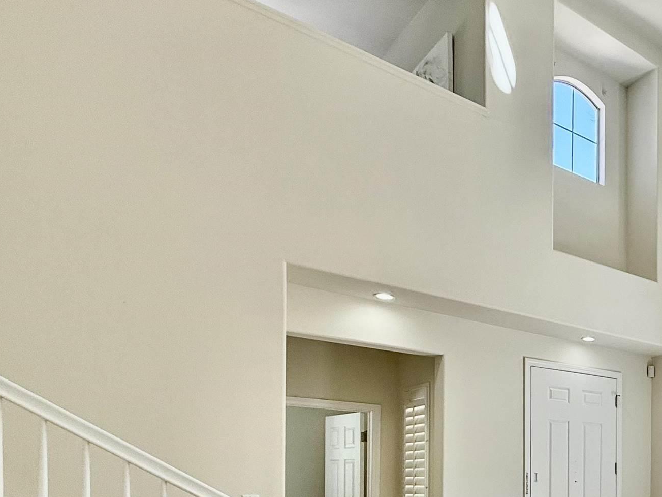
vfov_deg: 38.6
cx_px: 741
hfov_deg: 42.5
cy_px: 486
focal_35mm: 33
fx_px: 631
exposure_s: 1/120
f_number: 2.2
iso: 80
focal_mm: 2.22
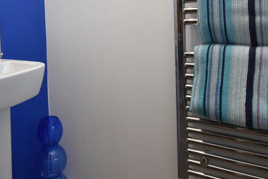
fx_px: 246
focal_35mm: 33
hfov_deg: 56.8
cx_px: 107
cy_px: 29
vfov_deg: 38.1
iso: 800
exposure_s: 1/125
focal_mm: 10
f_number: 4.5
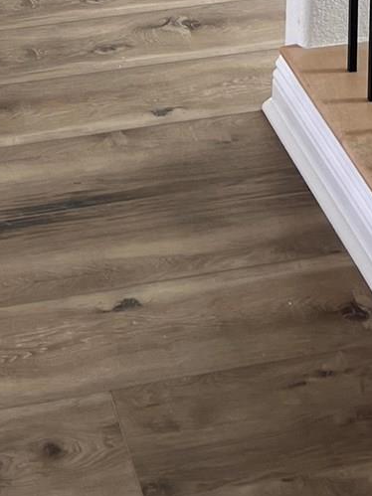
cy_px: -373
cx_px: 207
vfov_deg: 14.6
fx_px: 1720
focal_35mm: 120
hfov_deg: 12.3
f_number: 1.5
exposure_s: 1/130
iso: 32
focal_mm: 5.7
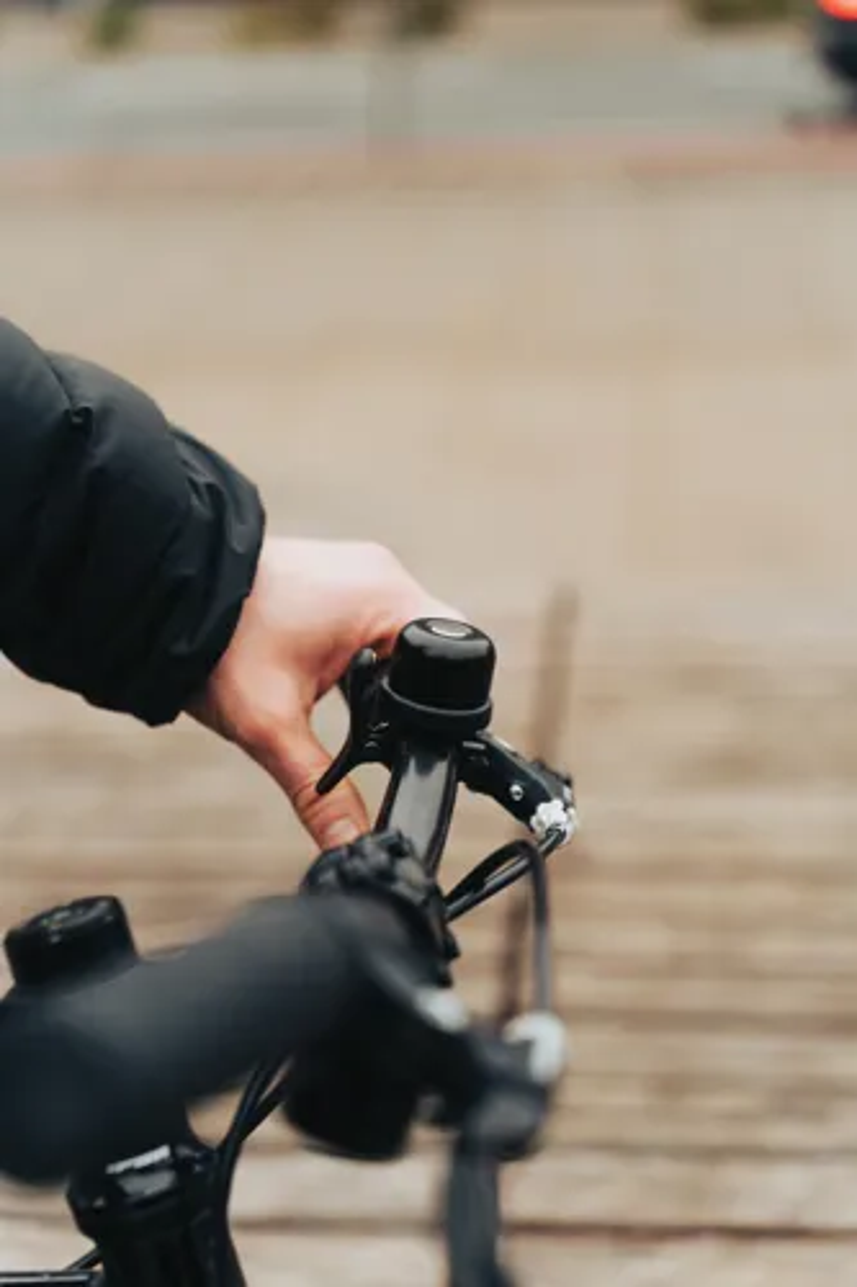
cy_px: 644
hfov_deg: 21.2
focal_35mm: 64
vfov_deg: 31.4
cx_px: 428
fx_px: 2287
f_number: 2.8
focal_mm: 64
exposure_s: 1/800
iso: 640
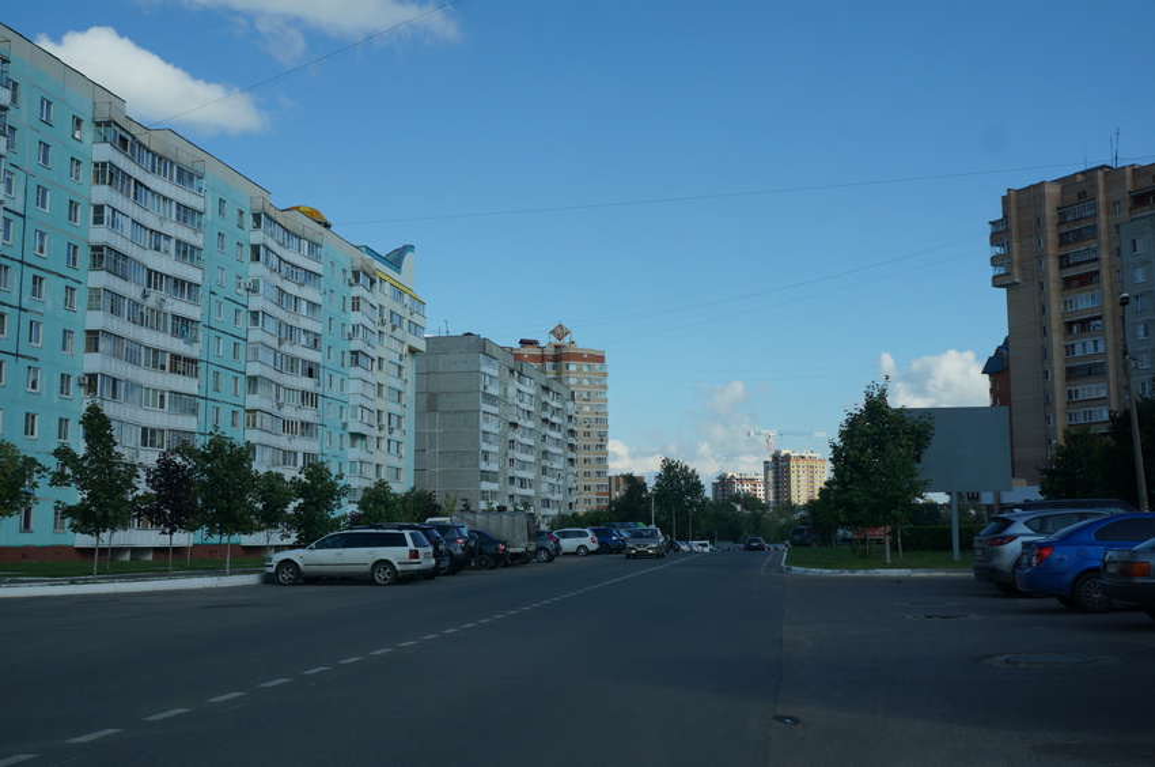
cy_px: 384
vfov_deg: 36.8
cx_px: 578
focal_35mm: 36
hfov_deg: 53.2
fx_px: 1153
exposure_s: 1/400
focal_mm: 24
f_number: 9
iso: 200
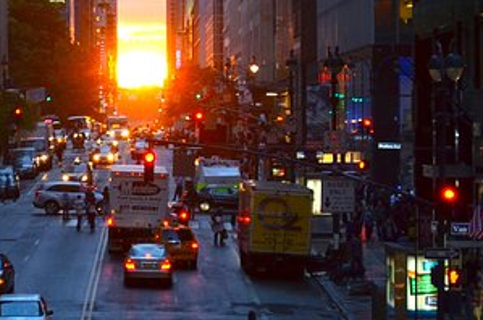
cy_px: 14
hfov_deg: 9.9
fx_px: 2775
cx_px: 129
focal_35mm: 207
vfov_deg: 6.6
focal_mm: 55
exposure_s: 1/160
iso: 800
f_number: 6.3
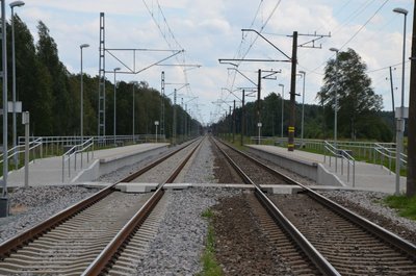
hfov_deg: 20.7
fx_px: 1142
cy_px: 138
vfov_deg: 13.8
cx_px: 208
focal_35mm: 99
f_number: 8
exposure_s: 1/250
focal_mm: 66
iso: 110
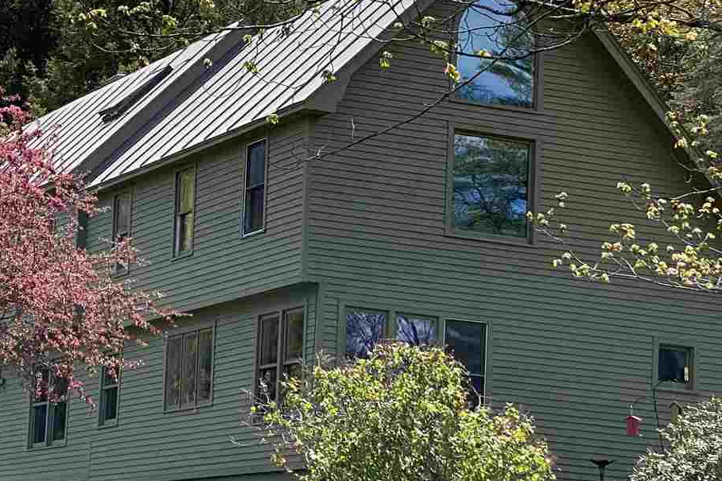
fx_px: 2446
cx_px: 73
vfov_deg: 11.2
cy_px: 250
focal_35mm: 122
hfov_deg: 16.6
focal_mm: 6
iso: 20
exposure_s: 1/1229
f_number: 2
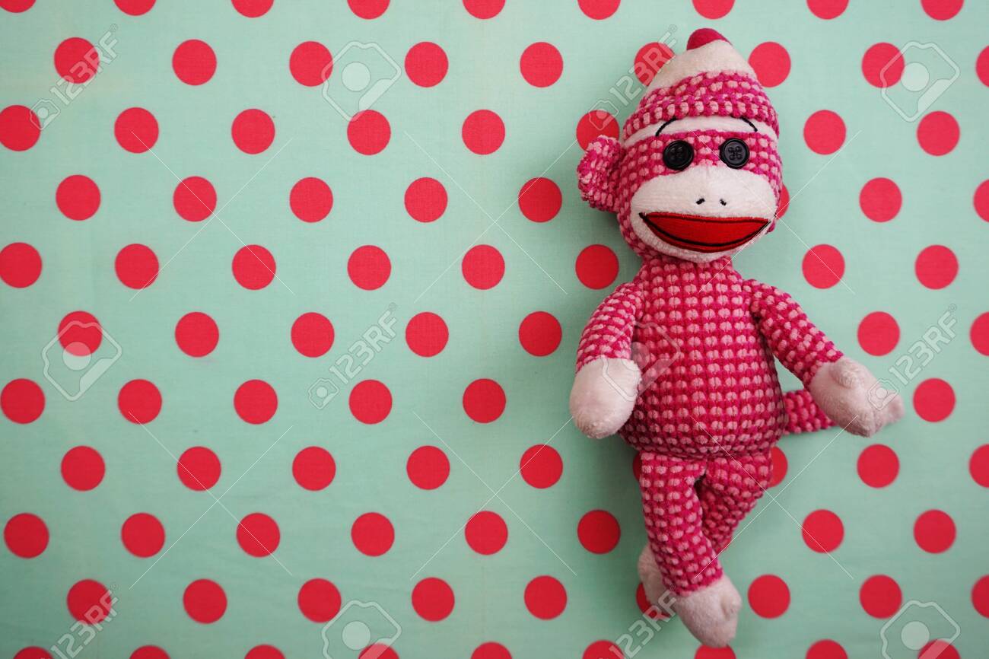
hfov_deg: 59.5
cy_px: 330
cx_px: 494
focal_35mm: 32
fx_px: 865
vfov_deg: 41.7
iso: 125
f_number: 5.6
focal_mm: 21
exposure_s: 1/20
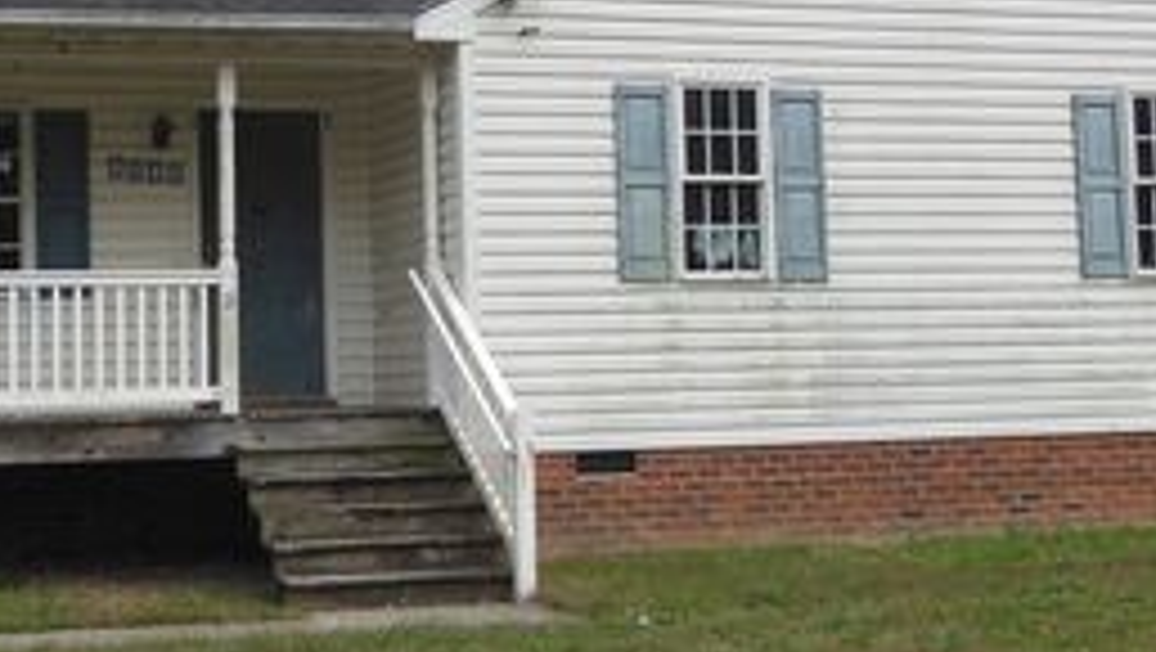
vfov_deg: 16.7
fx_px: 2209
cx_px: 310
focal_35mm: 72
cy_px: 182
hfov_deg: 29.0
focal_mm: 6
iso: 125
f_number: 3.9
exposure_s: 1/250
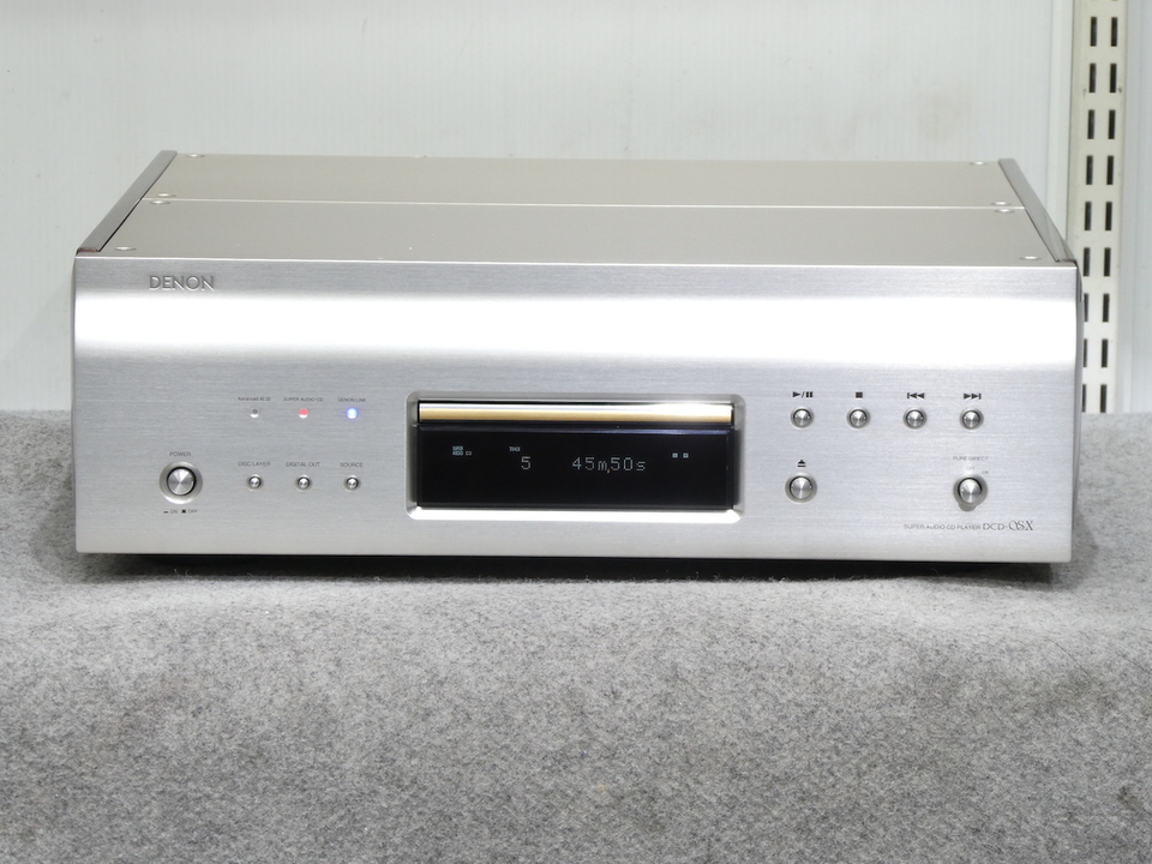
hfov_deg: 13.8
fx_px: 4759
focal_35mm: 143
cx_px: 576
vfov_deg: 10.4
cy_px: 432
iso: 200
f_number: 5.4
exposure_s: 1/6
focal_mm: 25.6
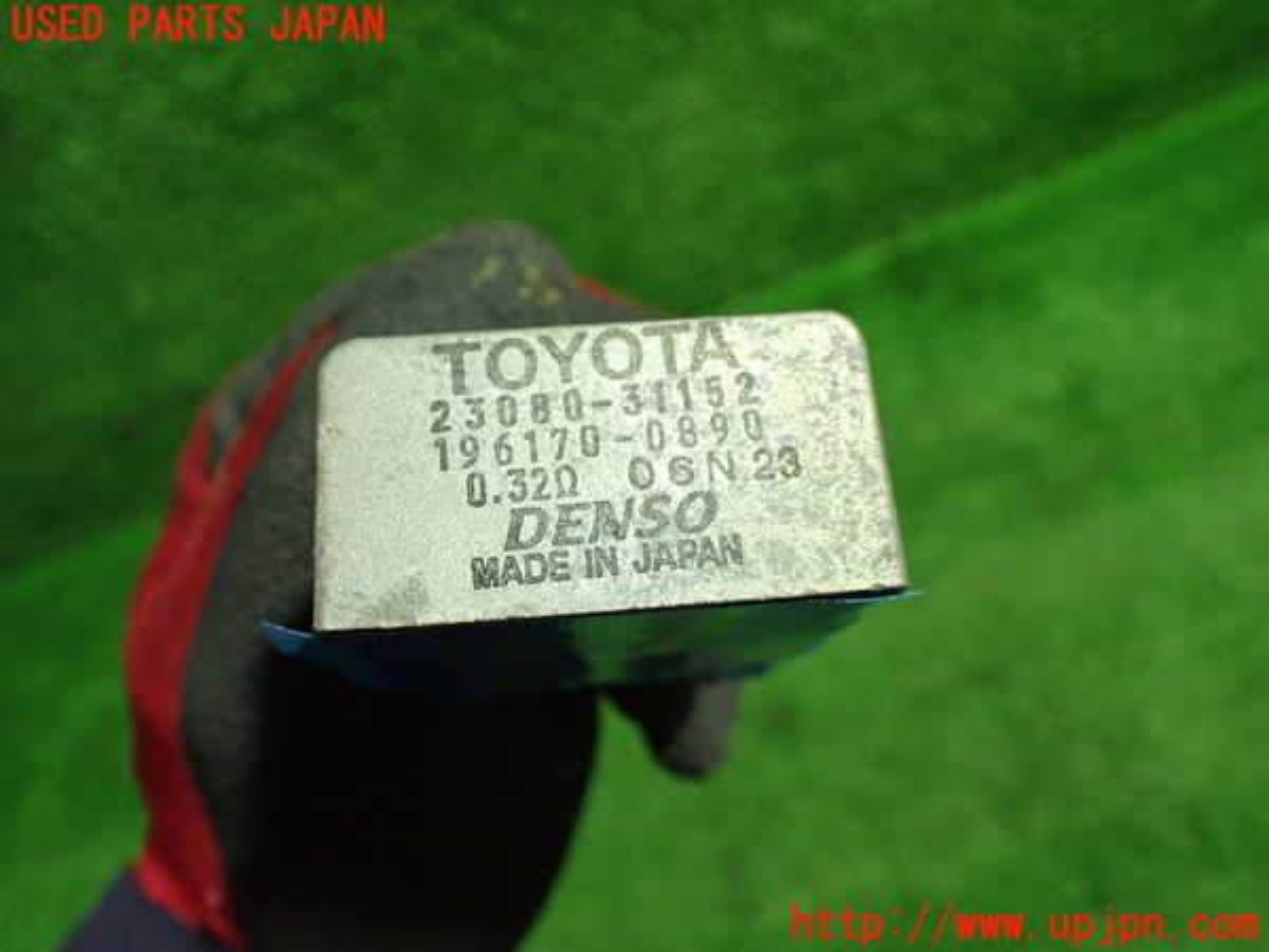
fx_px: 1100
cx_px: 634
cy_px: 476
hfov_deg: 60.0
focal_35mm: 30
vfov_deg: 46.8
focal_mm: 5.4
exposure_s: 1/125
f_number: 2.3
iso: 800
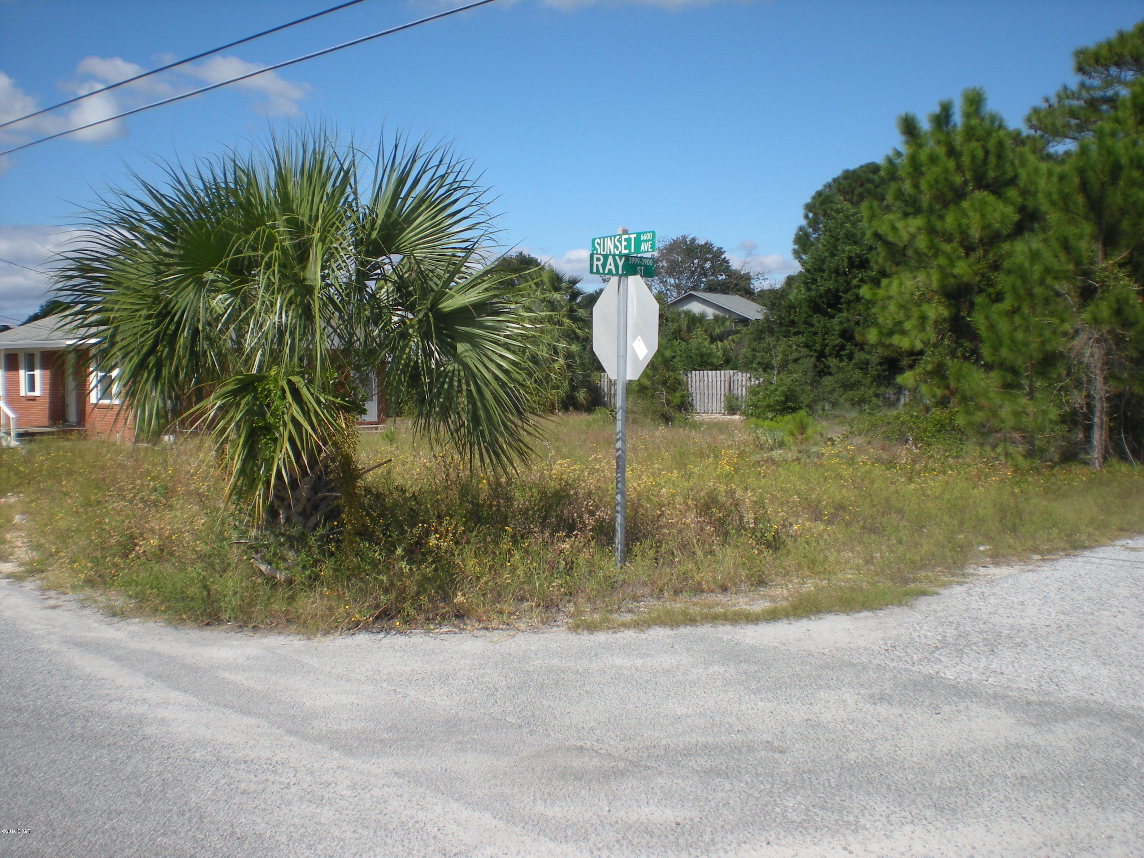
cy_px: 429
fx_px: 1256
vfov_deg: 37.7
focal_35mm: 38
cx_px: 572
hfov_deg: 49.0
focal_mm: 6.3
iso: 64
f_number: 4.6
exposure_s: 1/520
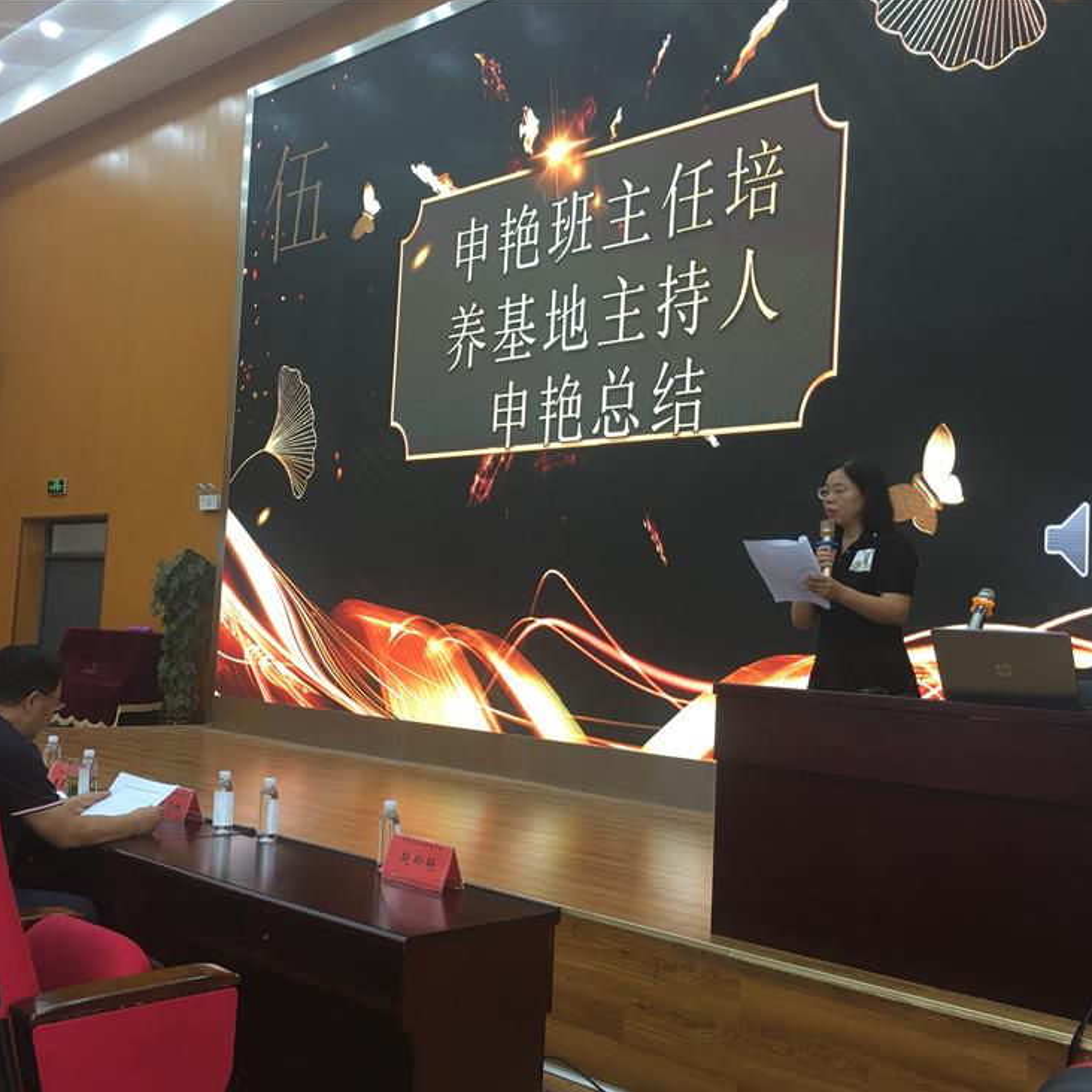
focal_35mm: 35
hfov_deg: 47.0
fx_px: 1249
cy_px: 553
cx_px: 456
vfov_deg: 47.2
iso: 32
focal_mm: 4.15
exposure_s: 1/17
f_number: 2.2
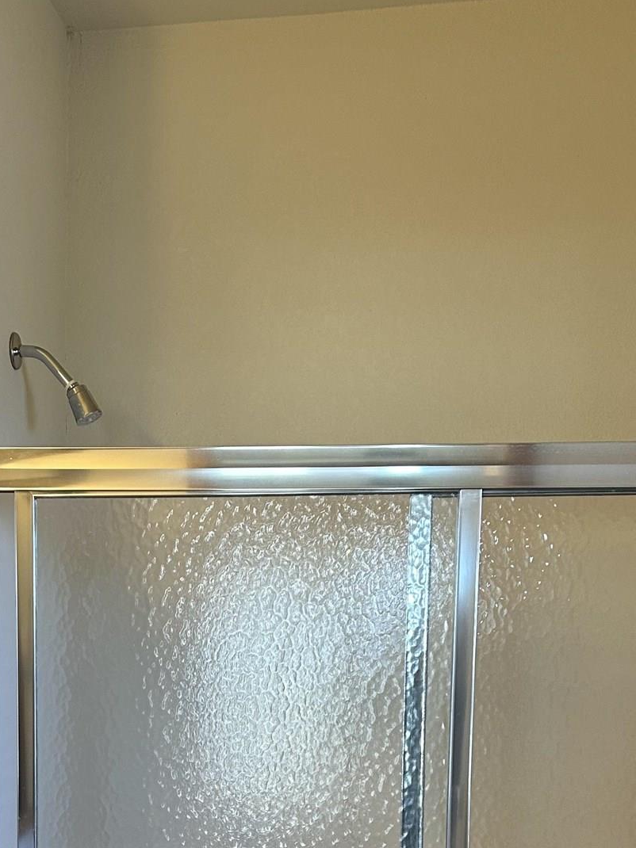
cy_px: 785
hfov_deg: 25.8
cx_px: 173
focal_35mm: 56
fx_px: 1372
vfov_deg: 32.4
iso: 125
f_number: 1.5
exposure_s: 1/120
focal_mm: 5.7
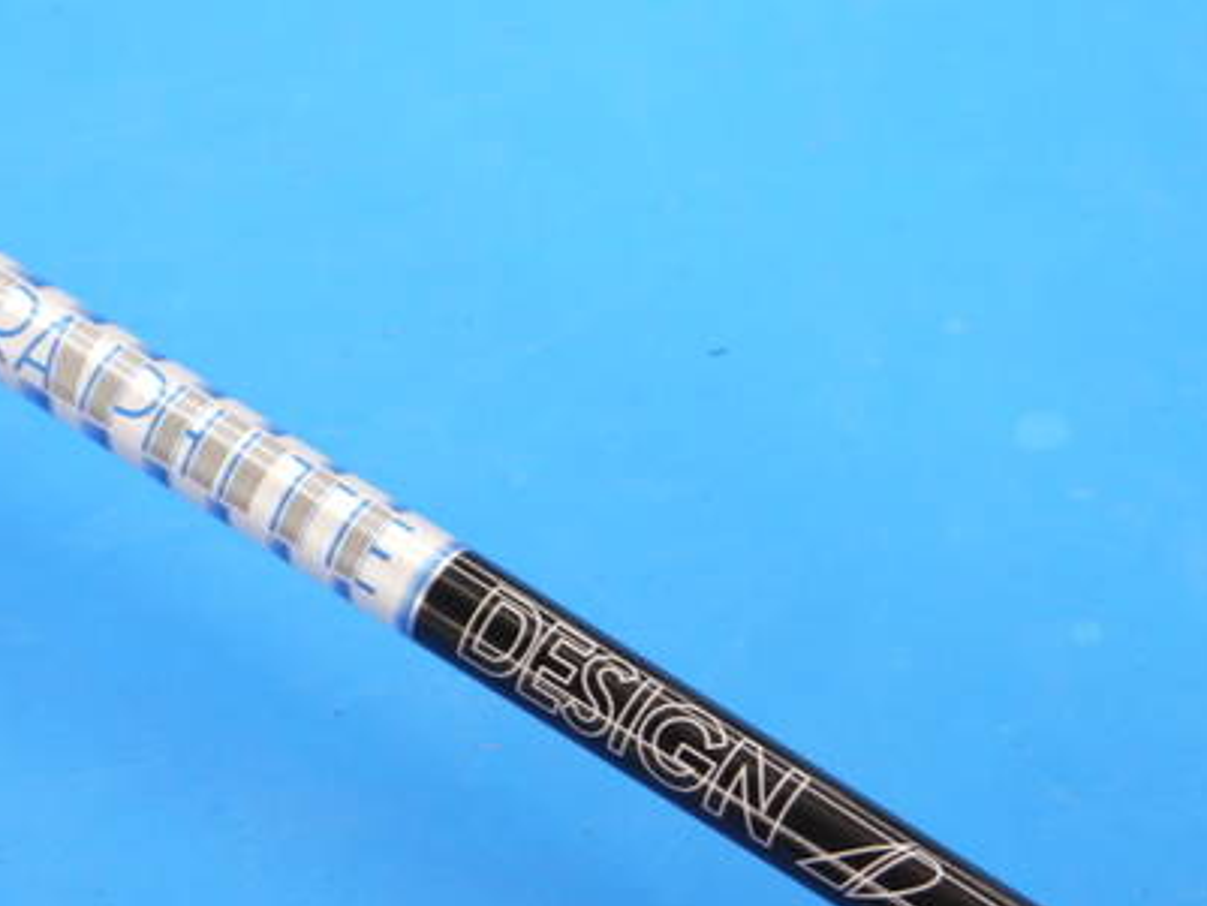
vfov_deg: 11.1
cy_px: 575
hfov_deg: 14.7
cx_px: 503
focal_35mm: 134
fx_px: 4674
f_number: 5.6
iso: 640
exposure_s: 1/80
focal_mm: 42
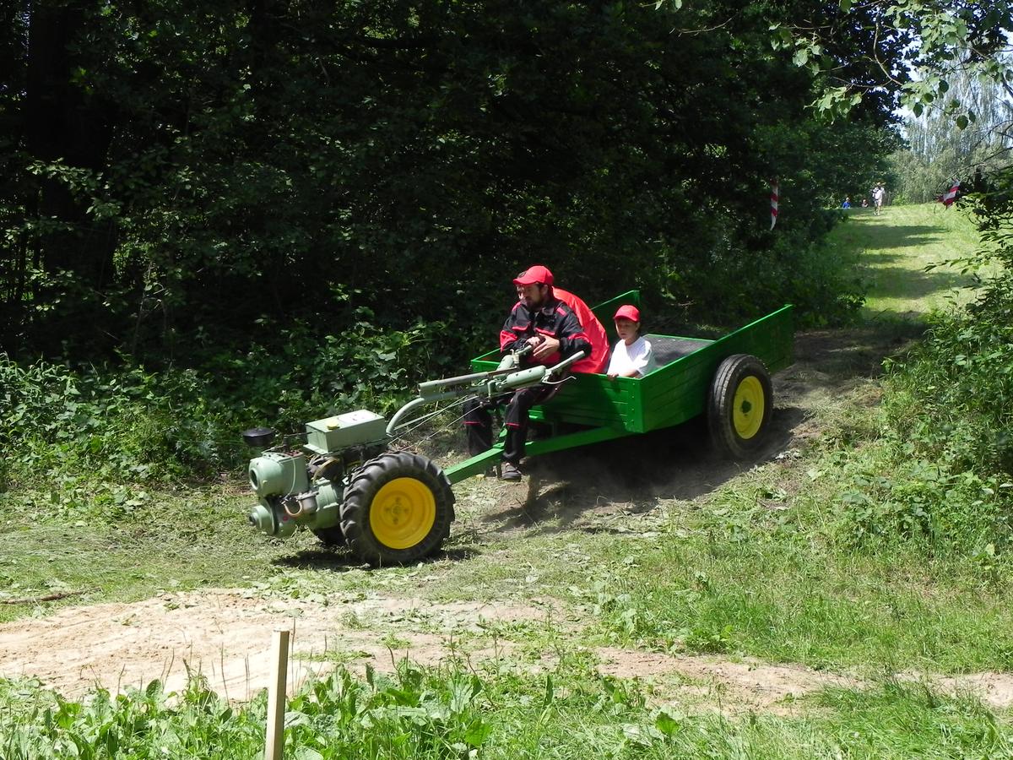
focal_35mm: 75
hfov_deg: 26.0
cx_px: 506
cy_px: 380
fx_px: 2195
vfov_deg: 19.6
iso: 160
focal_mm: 13.4
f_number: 6.3
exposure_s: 1/247
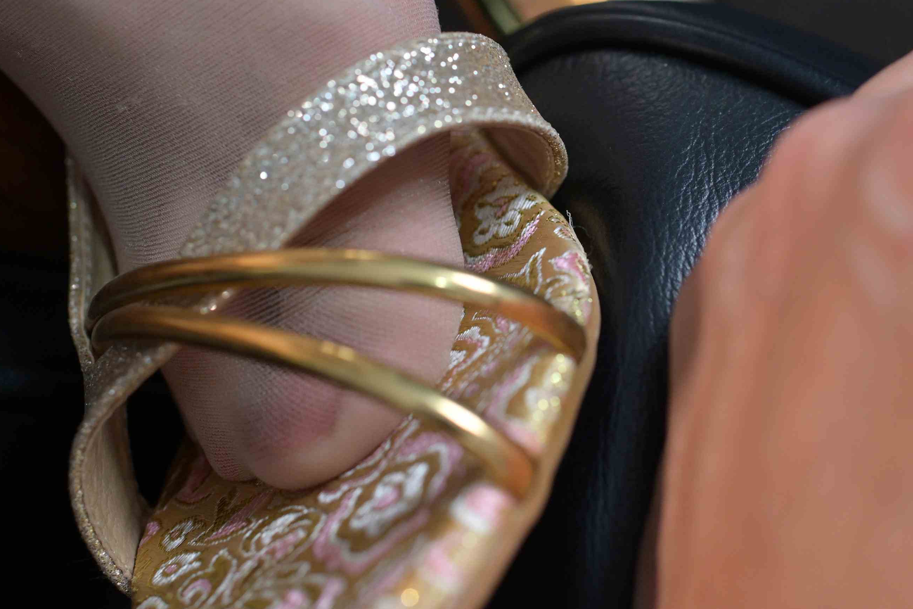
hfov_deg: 32.2
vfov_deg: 21.8
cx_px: 569
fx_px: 1572
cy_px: 176
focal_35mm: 62
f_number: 4
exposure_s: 1/125
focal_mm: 35
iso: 800
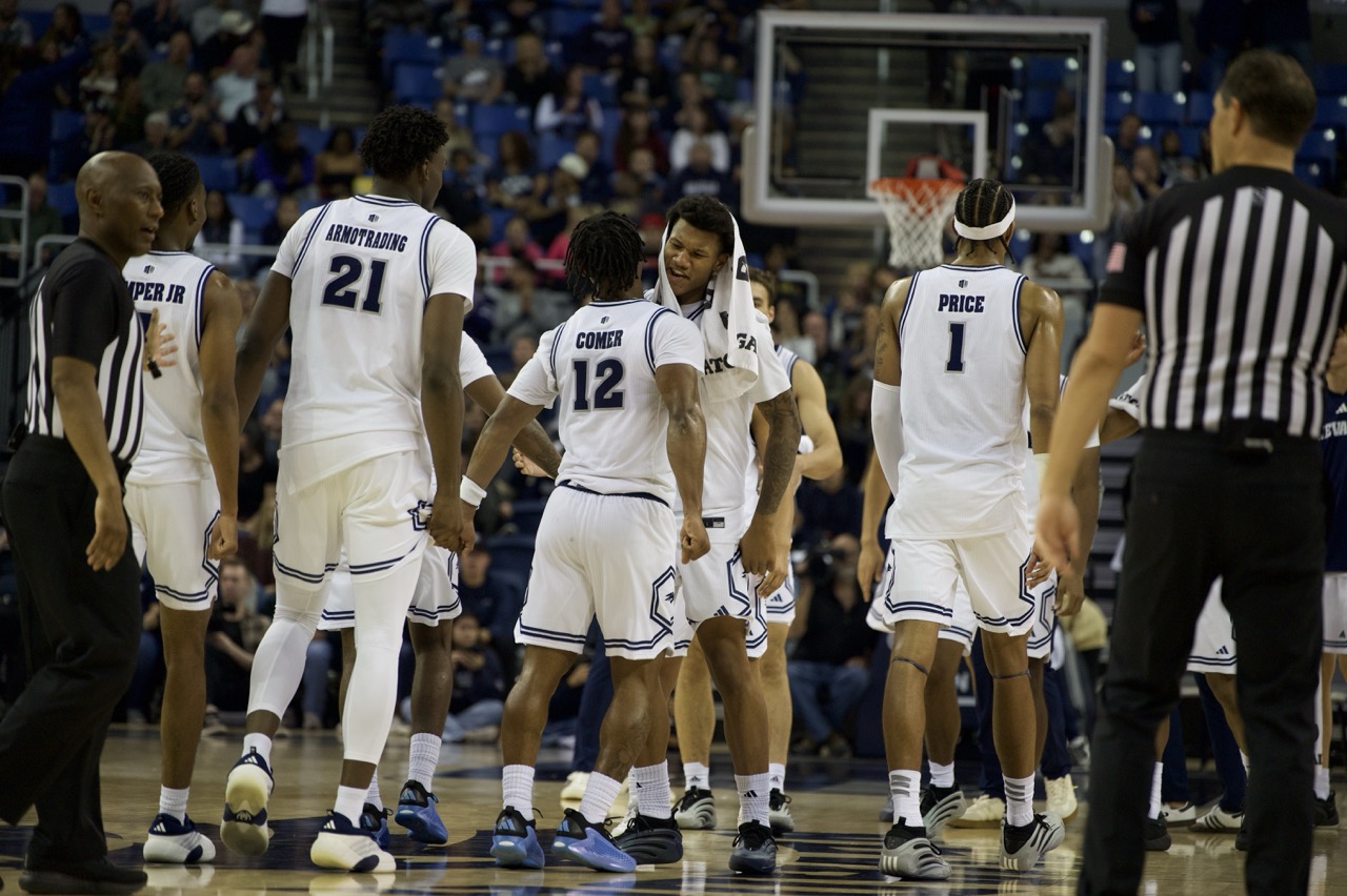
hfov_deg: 13.7
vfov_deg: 9.1
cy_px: 448
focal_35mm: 150
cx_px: 674
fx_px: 5609
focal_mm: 150
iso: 2000
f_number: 2.8
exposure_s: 1/800
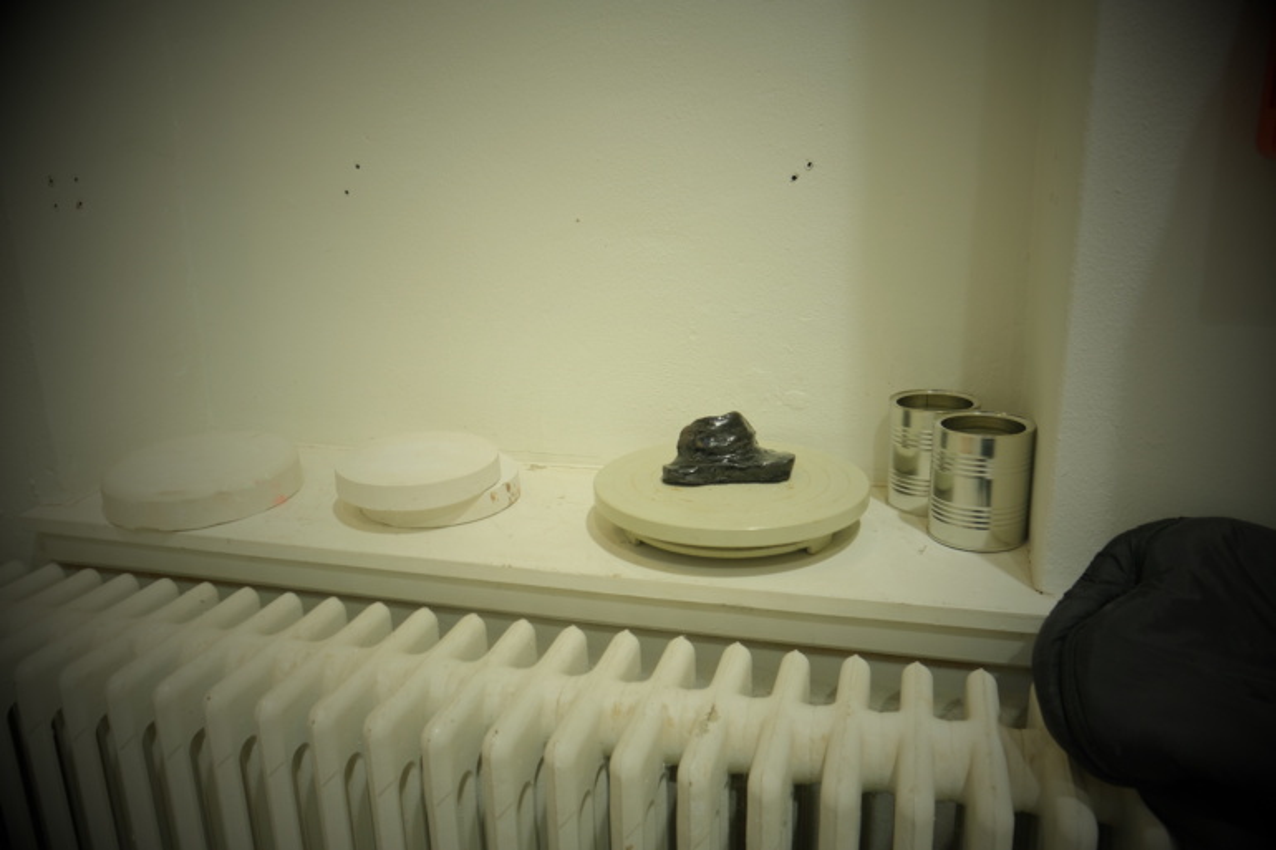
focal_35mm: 27
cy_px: 425
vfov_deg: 47.9
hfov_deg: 67.4
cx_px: 638
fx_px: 957
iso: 320
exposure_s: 1/30
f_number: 3.6
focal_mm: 18
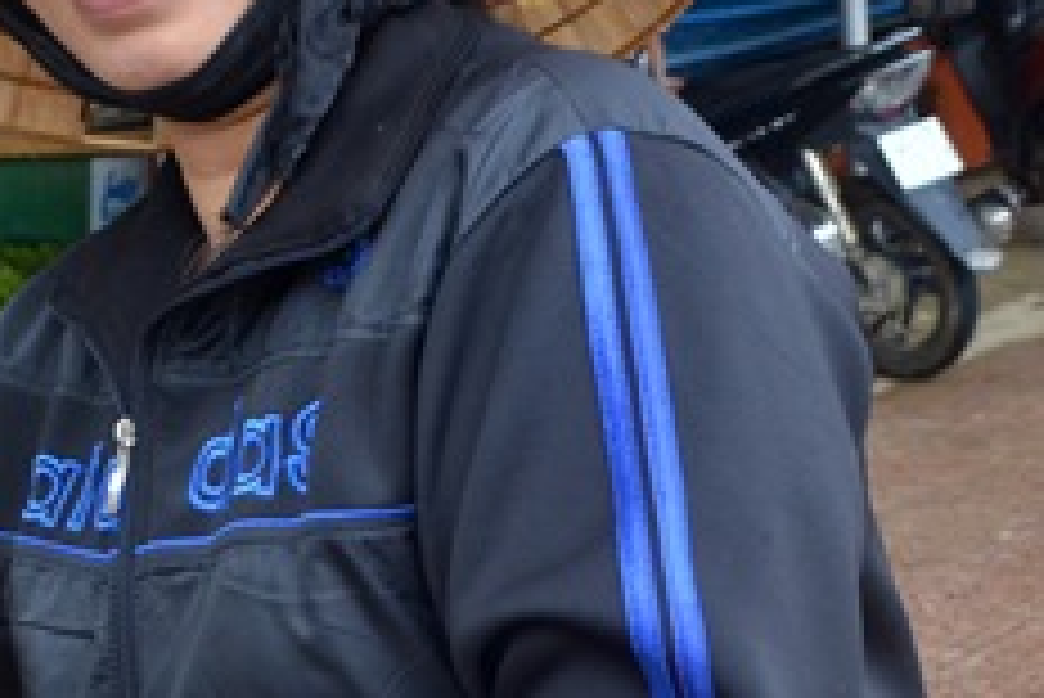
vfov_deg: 14.7
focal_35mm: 93
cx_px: 54
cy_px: 466
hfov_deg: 21.3
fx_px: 2699
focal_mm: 18
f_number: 6.3
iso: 400
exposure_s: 1/160
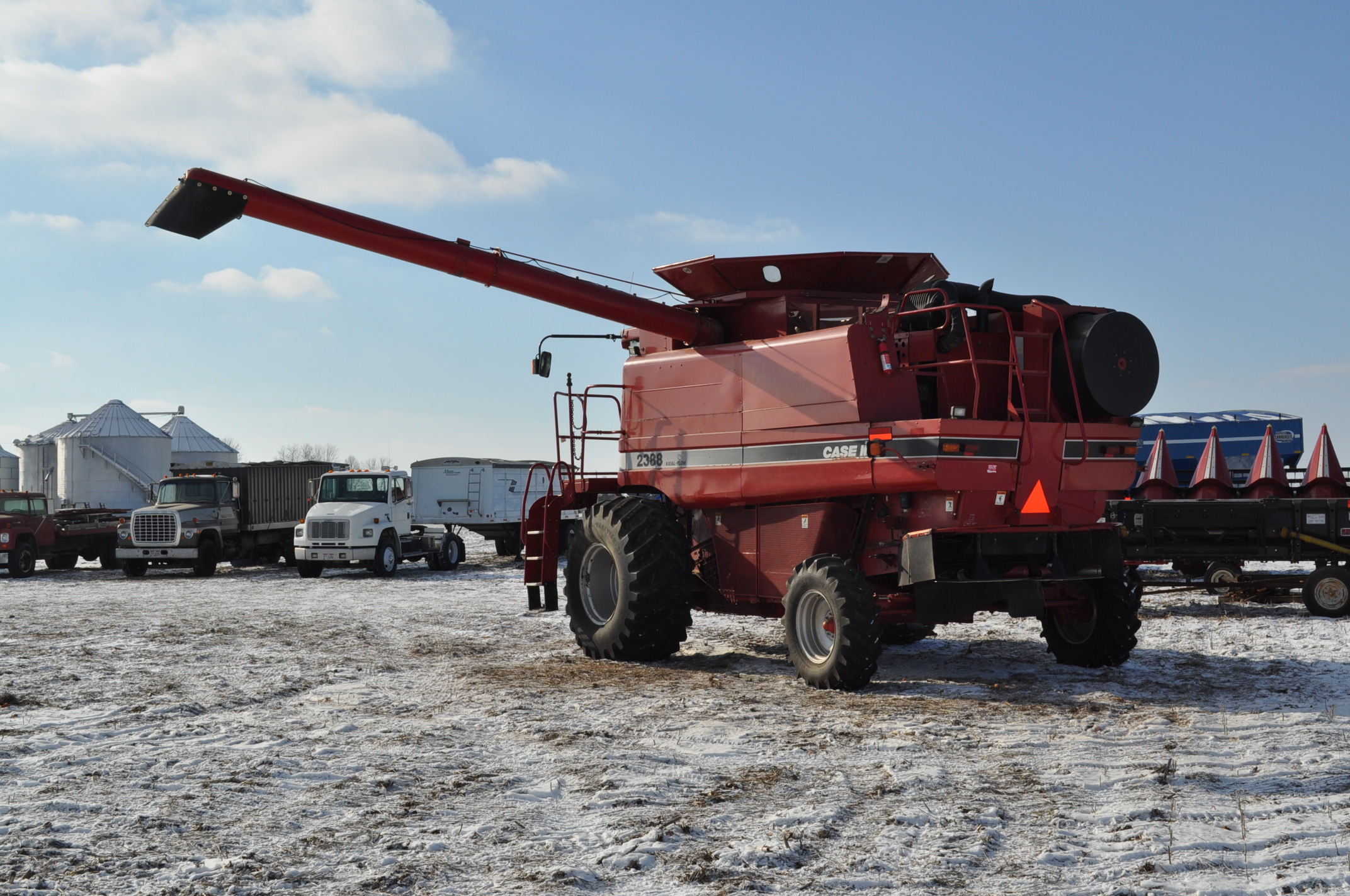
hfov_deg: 41.2
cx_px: 675
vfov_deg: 28.0
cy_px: 448
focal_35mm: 48
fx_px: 1798
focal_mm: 32
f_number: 11
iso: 200
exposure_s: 1/500
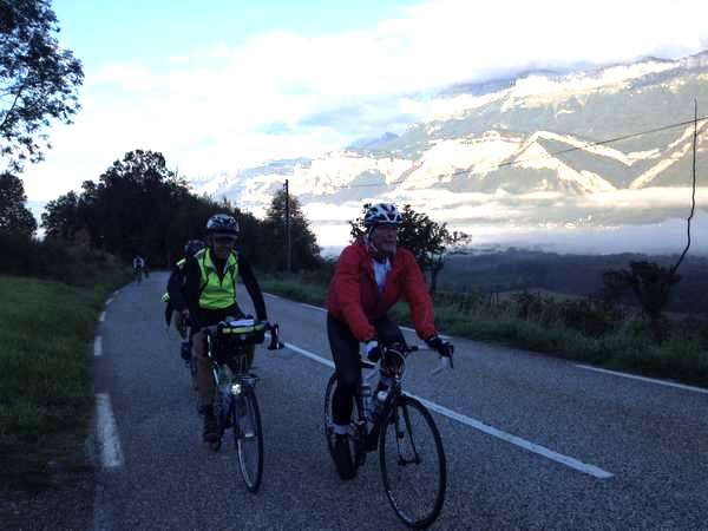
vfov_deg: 40.7
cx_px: 354
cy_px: 266
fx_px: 716
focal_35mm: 35
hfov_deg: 52.6
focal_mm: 4.28
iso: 50
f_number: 2.4
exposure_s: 1/613
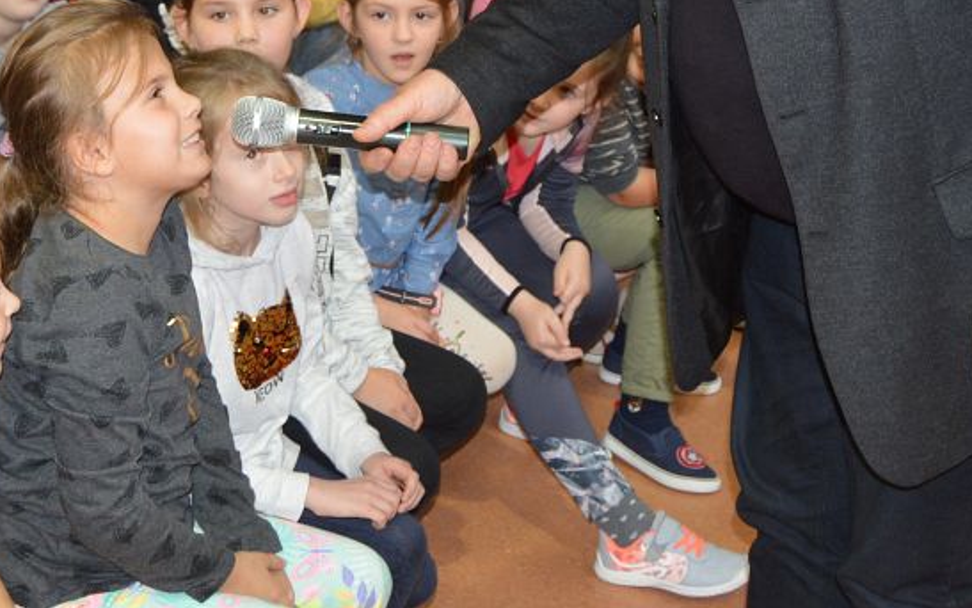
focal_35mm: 77
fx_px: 2043
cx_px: 339
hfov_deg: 26.6
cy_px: 39
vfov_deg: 16.6
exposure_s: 1/60
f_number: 3.8
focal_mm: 23
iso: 640
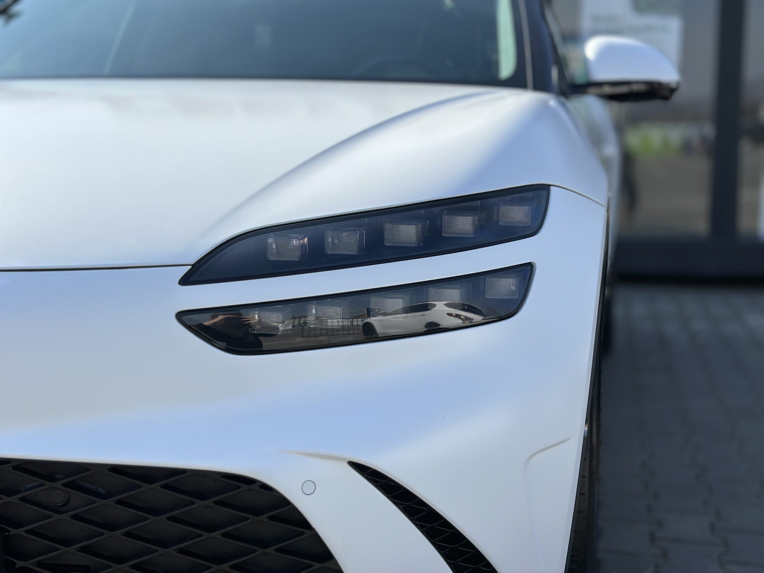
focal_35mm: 48
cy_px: 286
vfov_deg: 30.3
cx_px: 382
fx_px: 1059
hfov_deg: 39.7
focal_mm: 6.86
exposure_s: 1/6623
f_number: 1.78
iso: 80
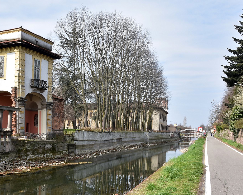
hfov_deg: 49.3
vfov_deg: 40.4
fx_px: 263
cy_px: 107
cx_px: 103
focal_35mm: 37
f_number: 11
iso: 200
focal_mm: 19
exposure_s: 1/125
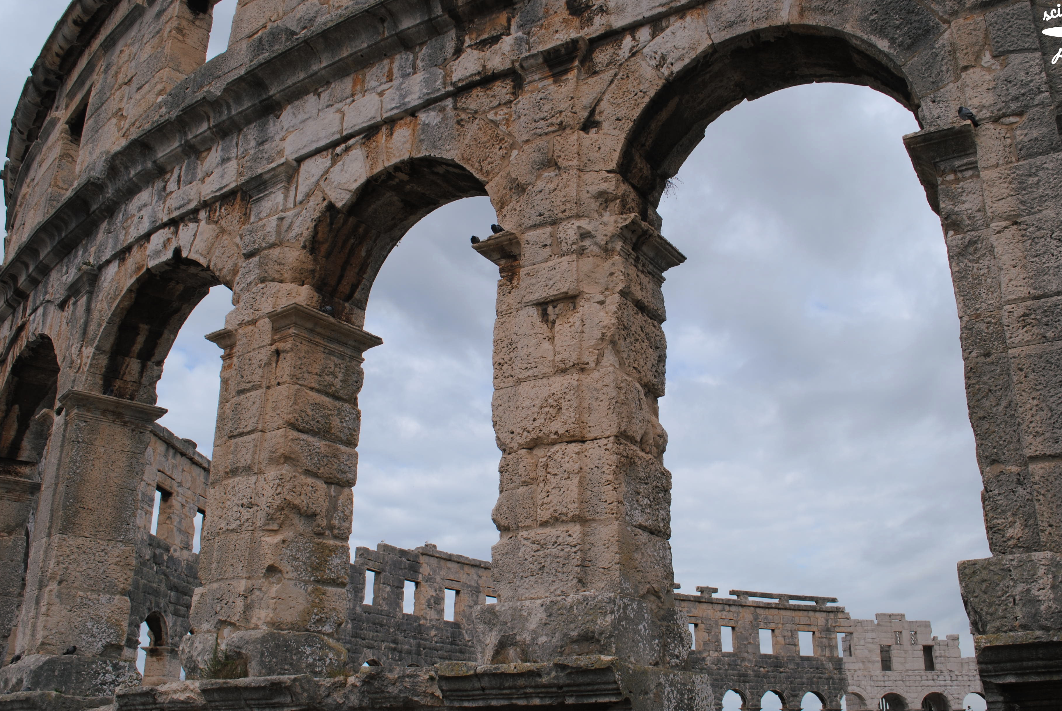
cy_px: 369
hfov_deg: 54.3
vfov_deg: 37.9
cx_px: 559
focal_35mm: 35
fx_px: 1034
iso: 100
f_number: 8
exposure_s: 1/250
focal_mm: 22
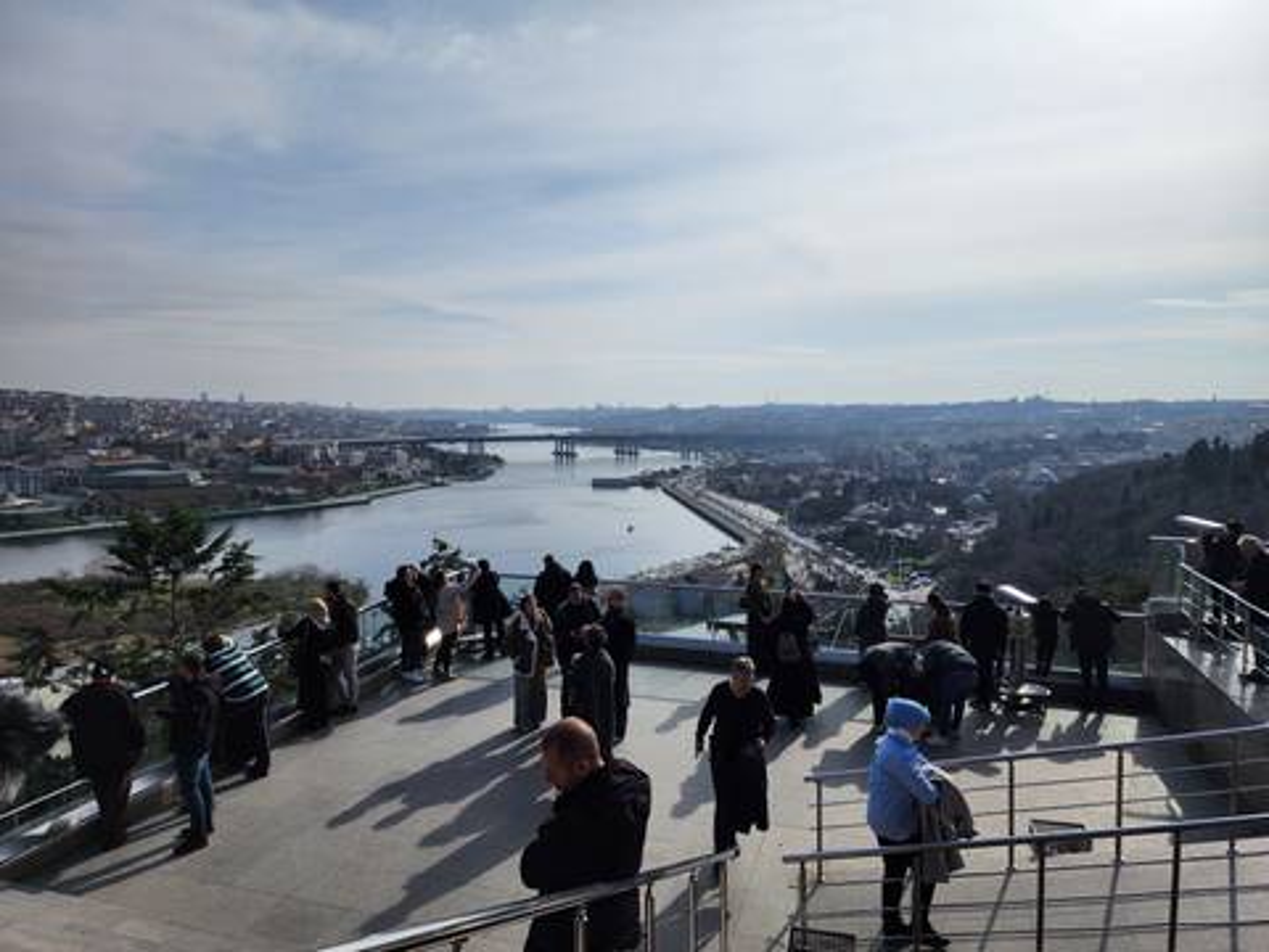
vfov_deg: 58.9
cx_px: 634
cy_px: 476
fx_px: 843
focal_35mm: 23
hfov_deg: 73.9
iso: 12
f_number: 1.8
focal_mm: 6.4
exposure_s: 1/3042
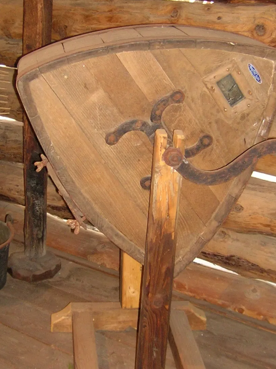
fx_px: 681
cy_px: 188
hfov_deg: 22.9
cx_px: 159
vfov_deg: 30.3
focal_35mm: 64
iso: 100
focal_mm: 5.7
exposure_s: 1/60.1
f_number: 2.9
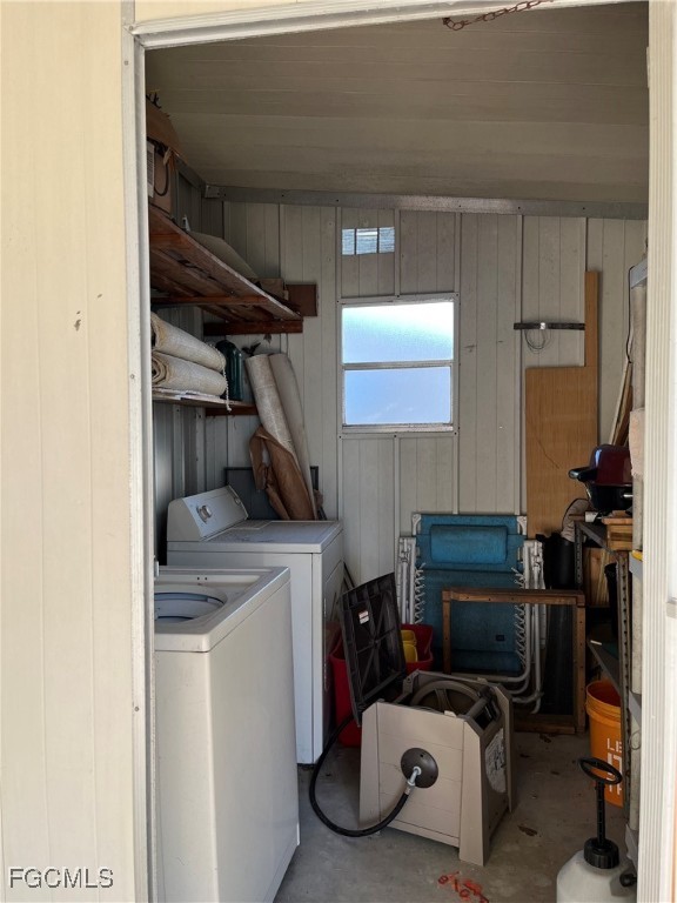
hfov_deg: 53.1
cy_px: 452
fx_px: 678
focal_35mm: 26
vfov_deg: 67.3
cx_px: 338
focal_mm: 5.1
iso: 40
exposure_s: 1/122
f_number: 1.6
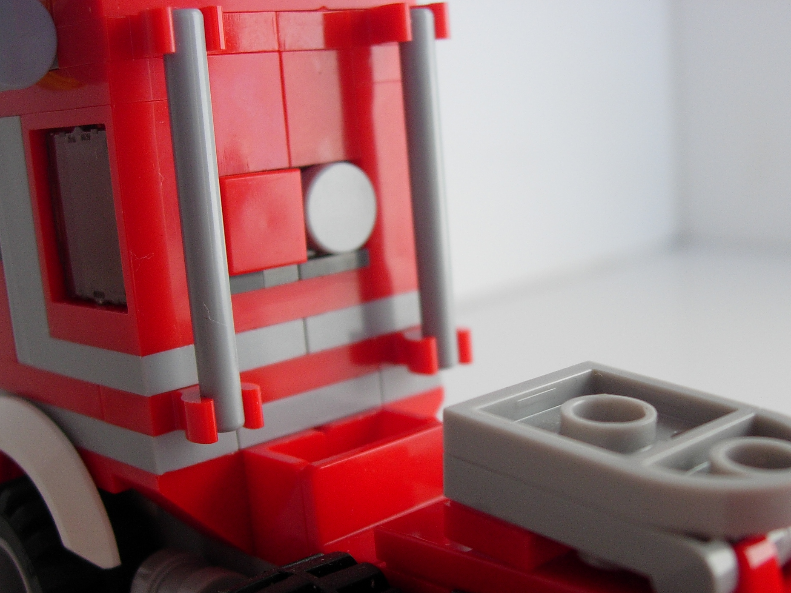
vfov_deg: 27.3
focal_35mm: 53
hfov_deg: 36.0
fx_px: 1211
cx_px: 495
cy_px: 409
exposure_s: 1/483
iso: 64
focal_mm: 7.8
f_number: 2.8
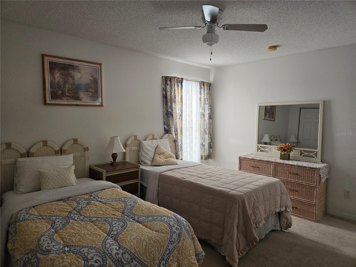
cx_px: 178
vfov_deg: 58.9
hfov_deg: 73.9
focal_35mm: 23
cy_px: 134
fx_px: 237
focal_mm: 5.4
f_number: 1.8
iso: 160
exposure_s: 1/180
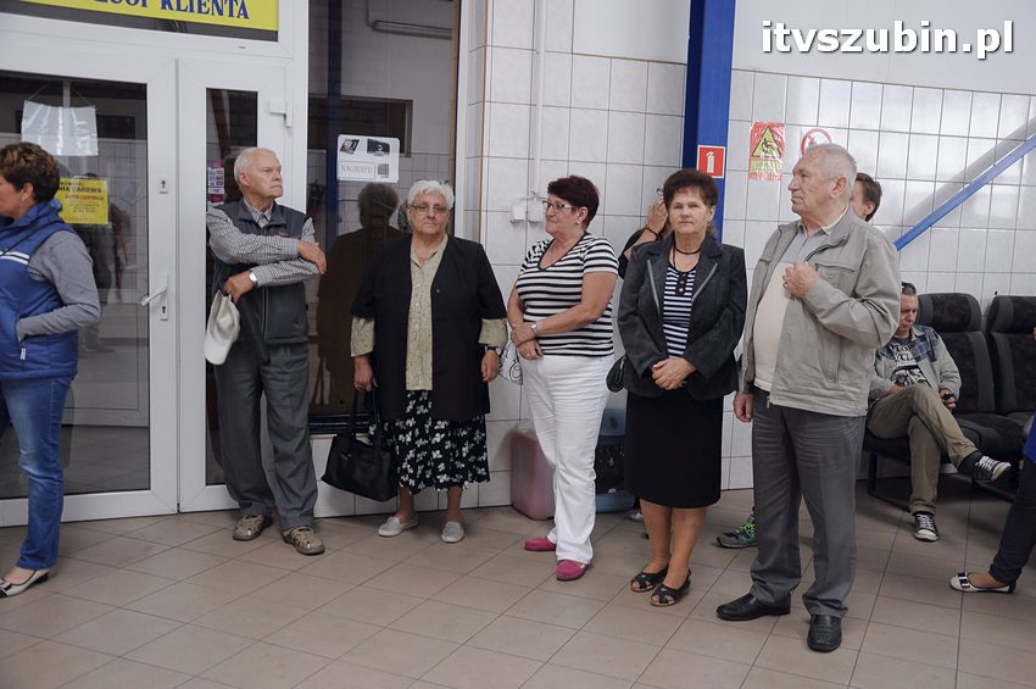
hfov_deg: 53.2
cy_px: 344
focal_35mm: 36
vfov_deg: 36.8
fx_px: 1035
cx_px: 518
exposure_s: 1/80
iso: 500
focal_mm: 24
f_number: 5.6
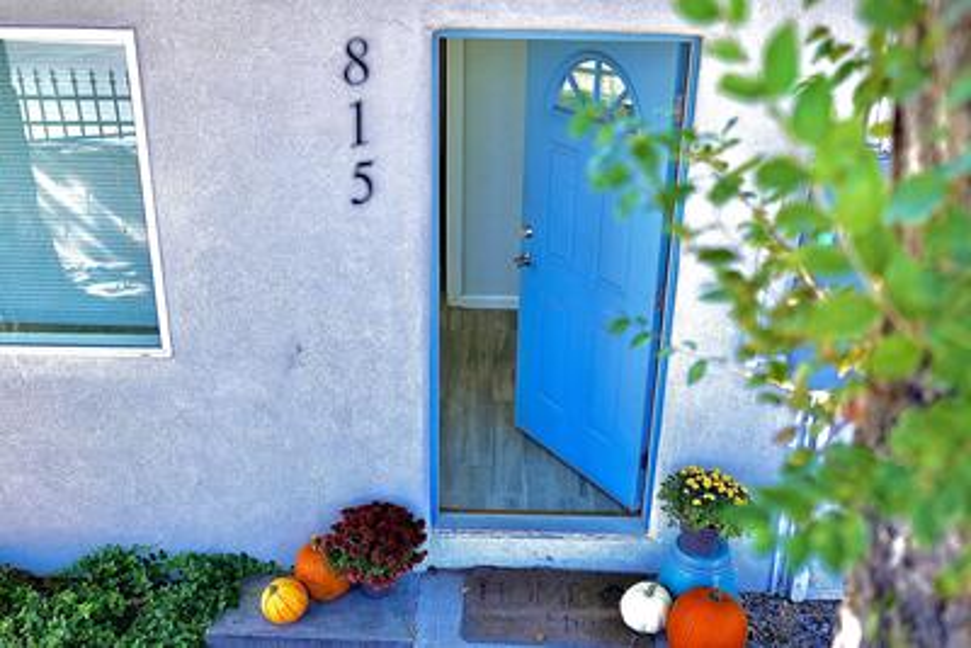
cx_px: 486
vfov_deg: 36.9
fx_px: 971
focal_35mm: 36
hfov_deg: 53.1
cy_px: 324
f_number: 1.4
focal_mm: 24
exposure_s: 1/1000
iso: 100
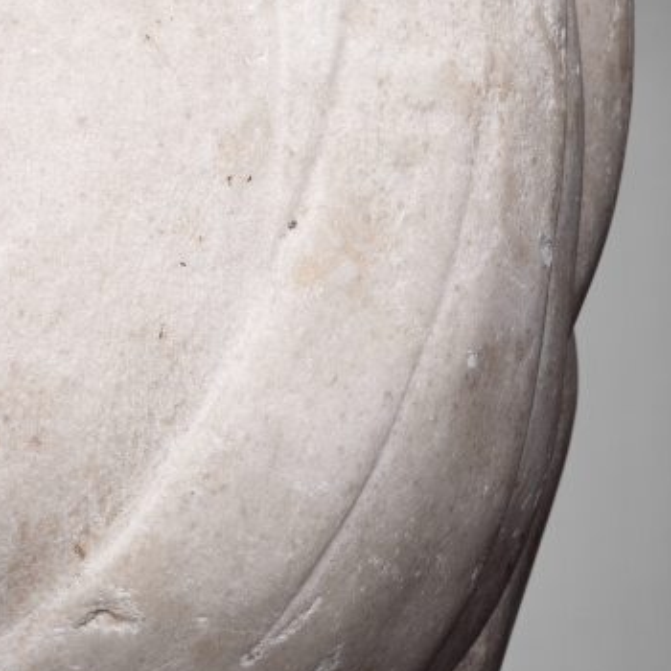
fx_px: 4649
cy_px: 379
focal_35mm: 212
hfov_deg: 8.2
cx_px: -169
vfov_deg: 8.3
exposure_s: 1/125
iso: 200
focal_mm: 80
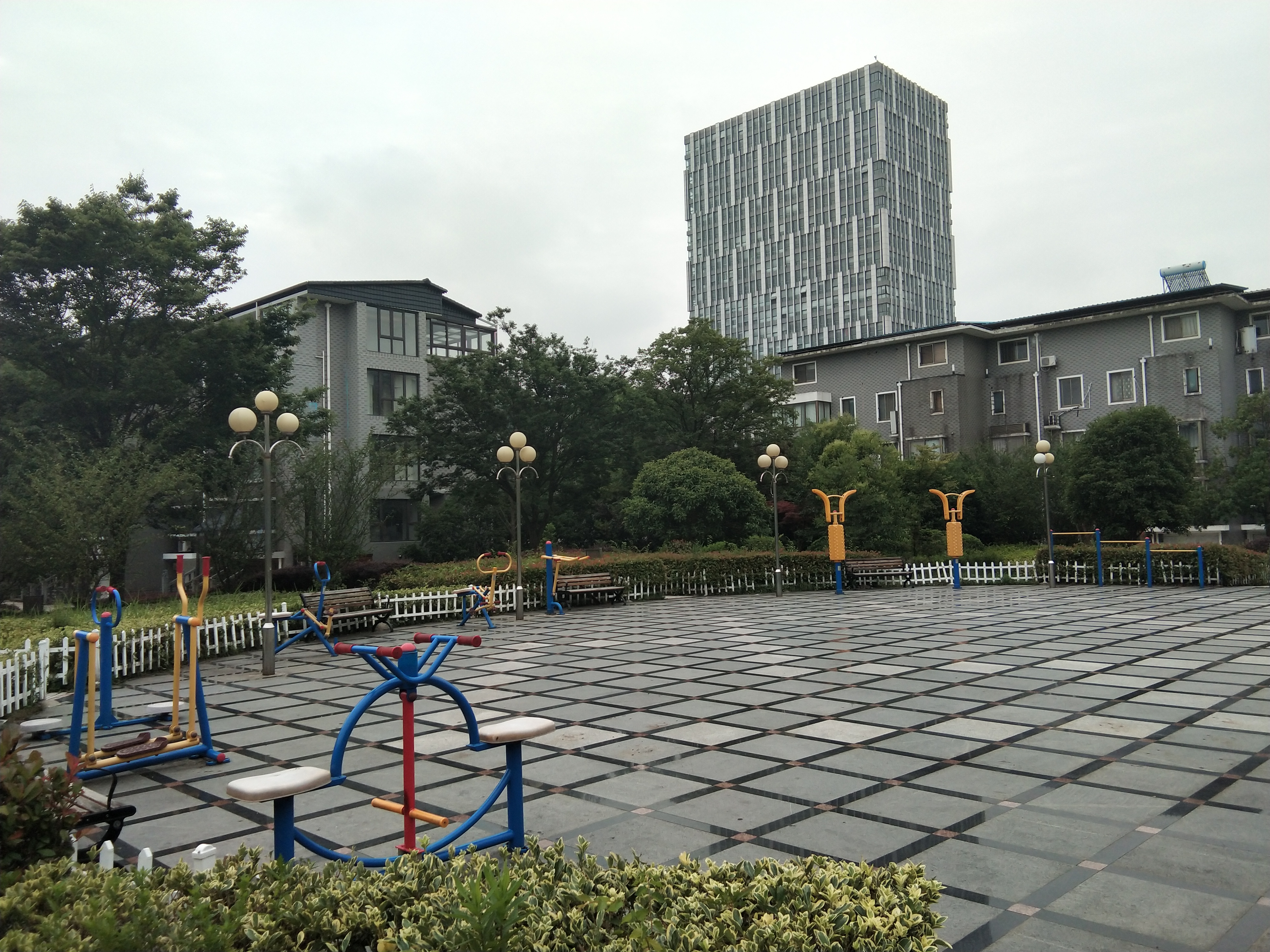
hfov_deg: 58.4
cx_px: 635
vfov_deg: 45.4
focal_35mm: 31
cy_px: 476
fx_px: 1137
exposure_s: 1/423
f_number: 2.2
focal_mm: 3.69
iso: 50
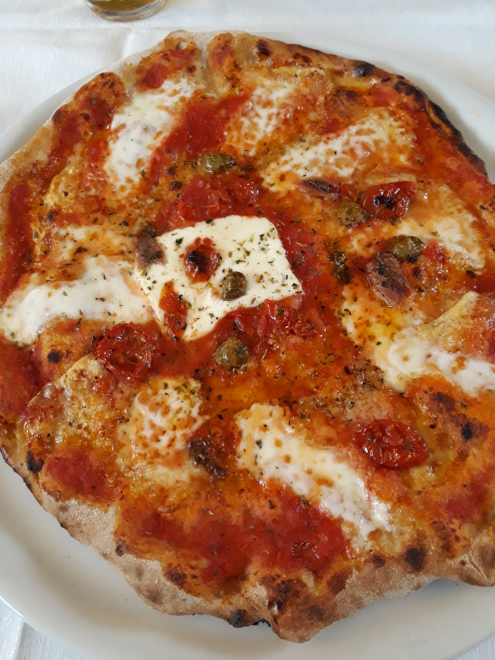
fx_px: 515
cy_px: 330
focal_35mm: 27
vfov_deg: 65.3
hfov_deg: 51.4
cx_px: 248
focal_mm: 3.71
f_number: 1.7
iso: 320
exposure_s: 1/25
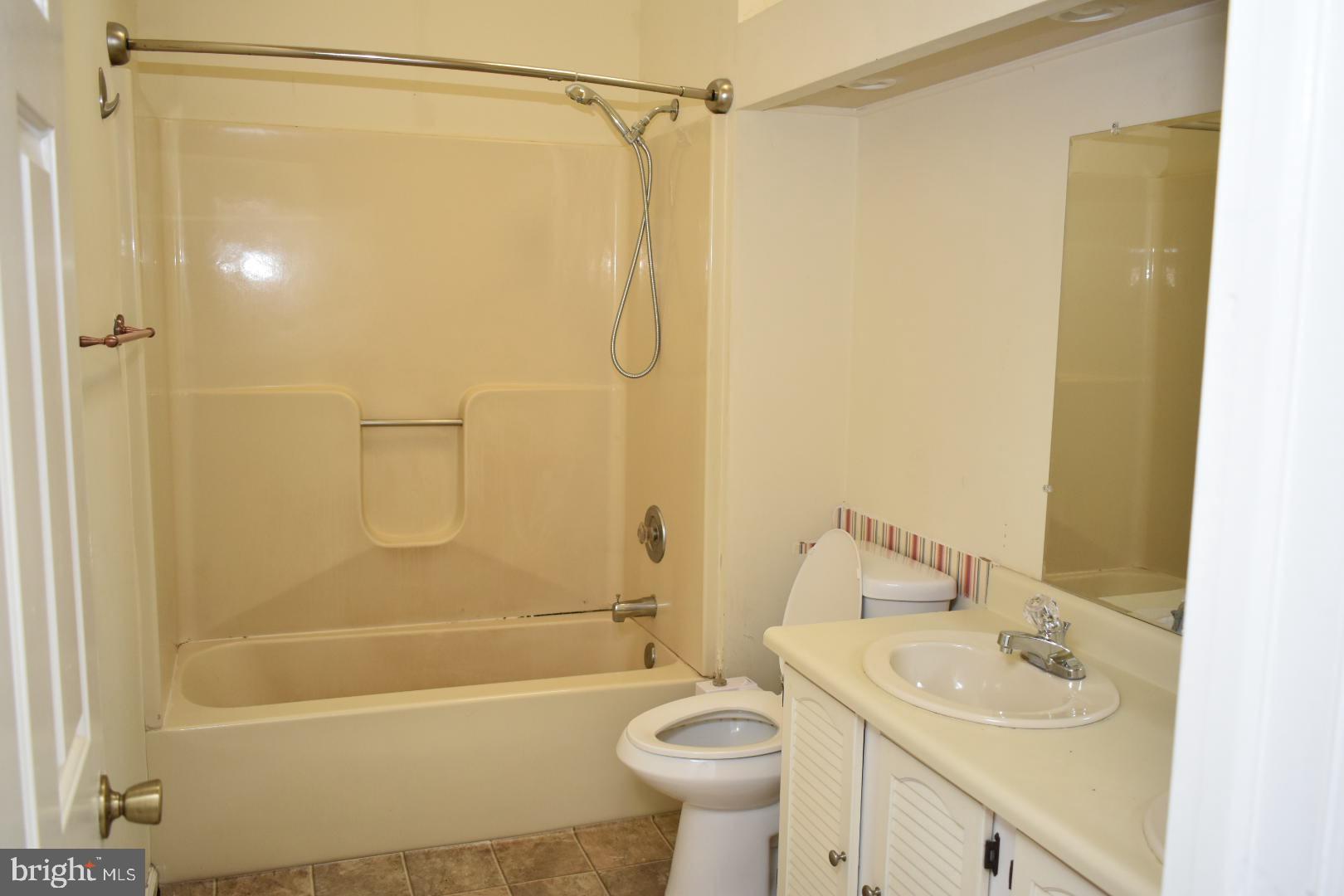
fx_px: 1120
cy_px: 448
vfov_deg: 43.6
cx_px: 672
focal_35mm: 30
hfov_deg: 61.9
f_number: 3.8
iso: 1000
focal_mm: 20
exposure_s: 1/125
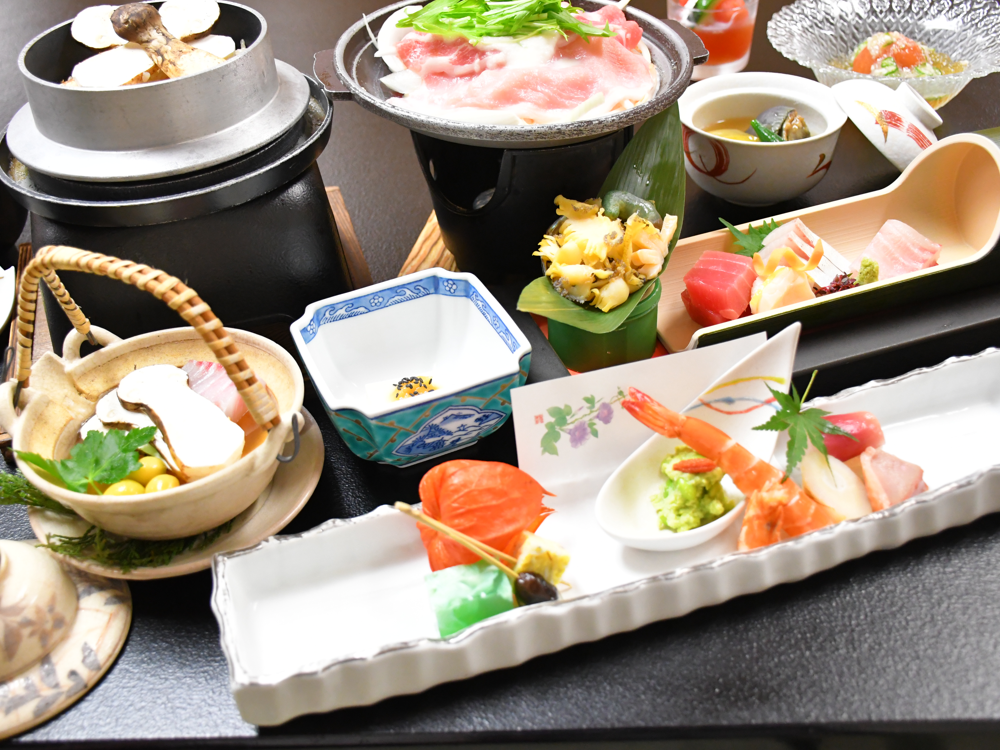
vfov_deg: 36.8
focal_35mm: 39
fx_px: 1127
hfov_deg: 47.9
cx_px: 481
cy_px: 375
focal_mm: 24
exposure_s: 1/50
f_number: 3.8
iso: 3200
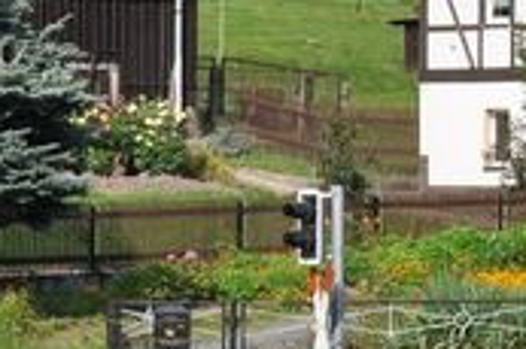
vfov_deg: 5.1
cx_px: 1134
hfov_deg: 7.4
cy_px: -15
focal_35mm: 266
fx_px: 3883
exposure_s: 1/640
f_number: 8
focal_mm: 30
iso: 250
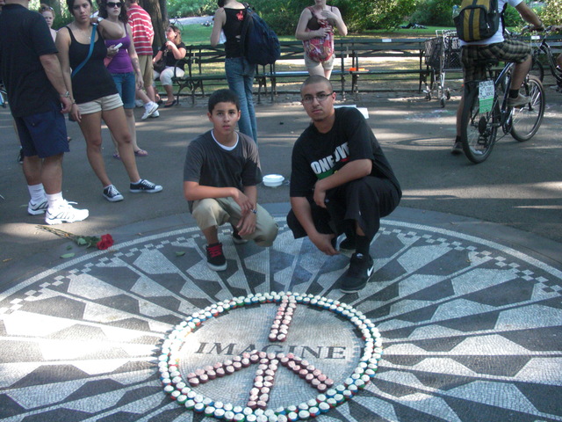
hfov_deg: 51.4
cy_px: 211
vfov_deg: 39.7
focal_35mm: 36
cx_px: 281
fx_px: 584
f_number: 2.8
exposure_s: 1/100
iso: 200
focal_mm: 6.3
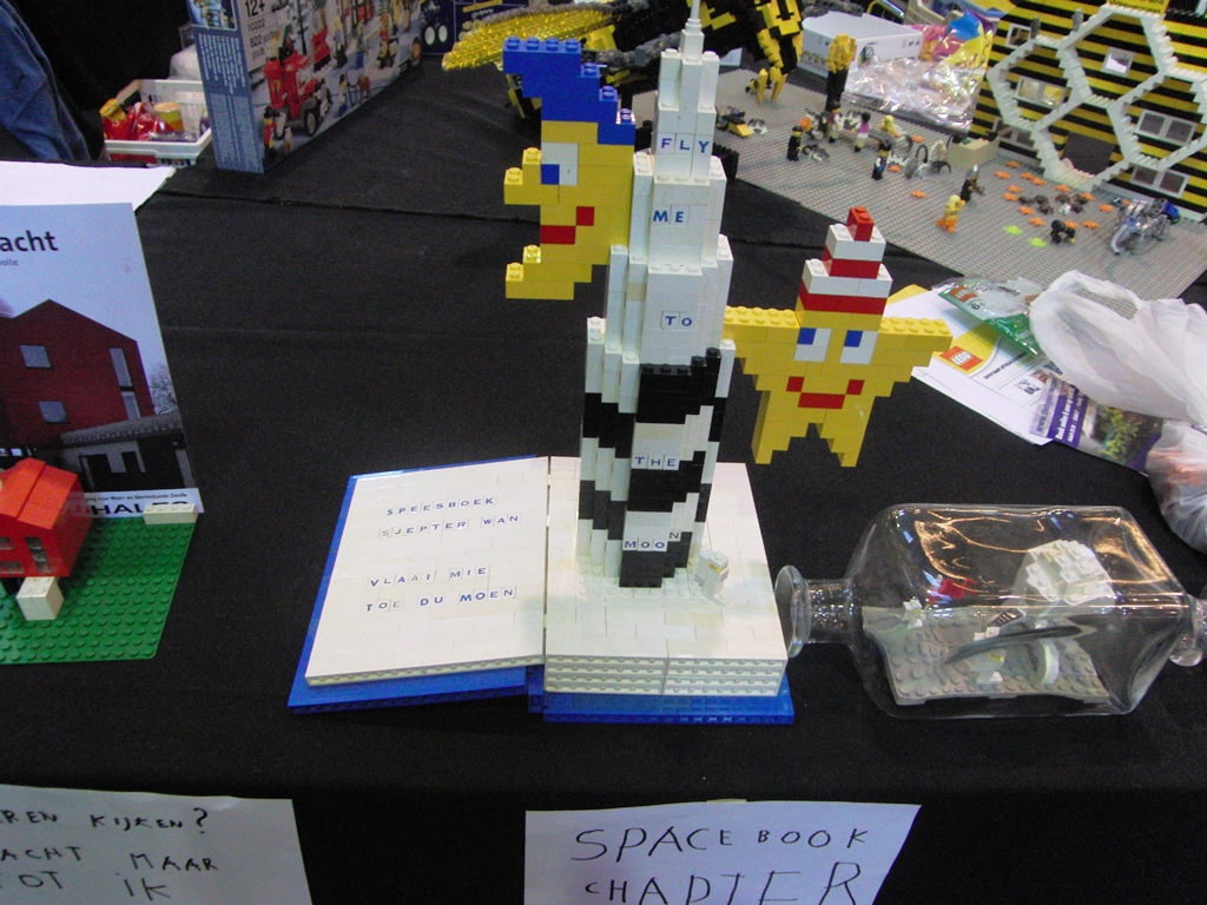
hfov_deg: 67.3
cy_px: 452
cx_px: 604
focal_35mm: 26
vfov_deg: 53.1
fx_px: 907
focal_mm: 4.6
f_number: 2.8
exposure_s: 1/60
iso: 400
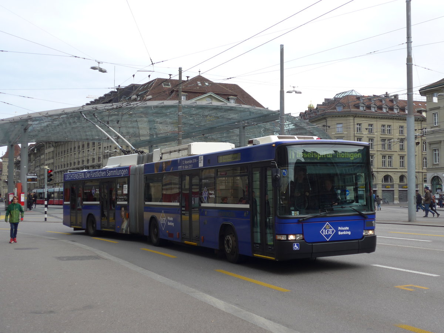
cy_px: 166
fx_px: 590
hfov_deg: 41.2
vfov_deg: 31.5
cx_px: 222
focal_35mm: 46
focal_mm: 9.5
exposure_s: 1/400
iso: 80
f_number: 3
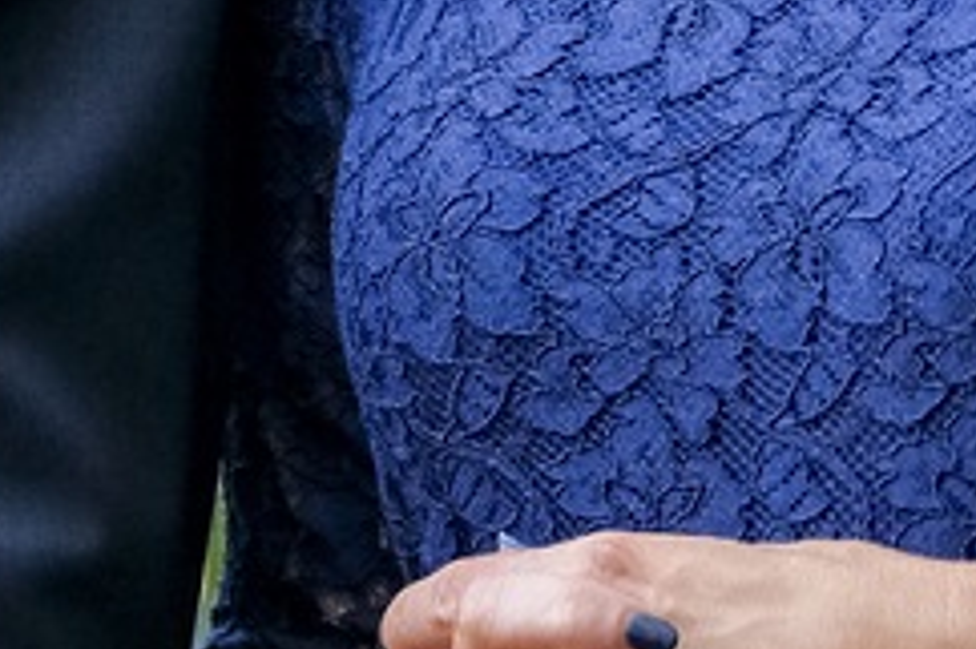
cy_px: -790
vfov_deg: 1.2
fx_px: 30045
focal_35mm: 1109
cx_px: 706
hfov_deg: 1.9
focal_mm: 119.2
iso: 1600
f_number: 3.6
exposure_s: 1/320
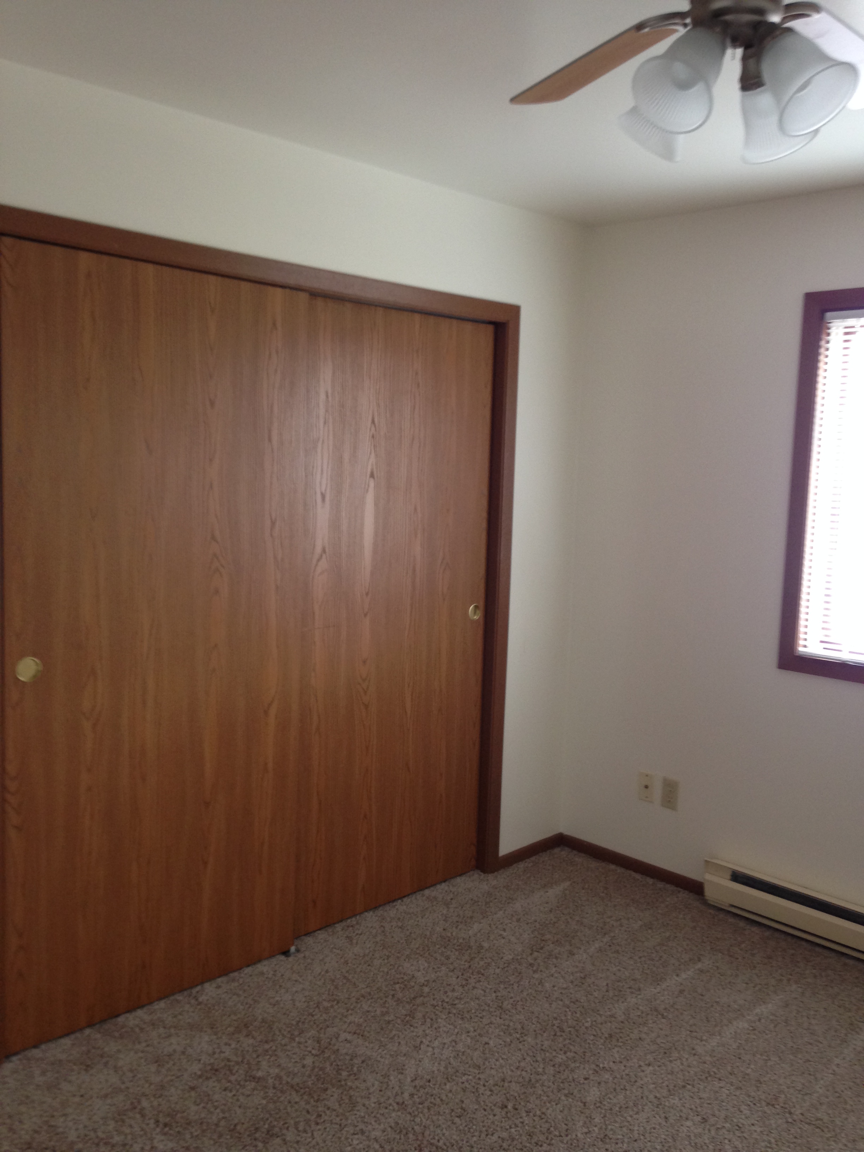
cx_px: 432
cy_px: 576
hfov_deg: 42.9
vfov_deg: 55.4
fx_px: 1098
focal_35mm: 33
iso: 80
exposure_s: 1/20
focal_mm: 4.12
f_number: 2.4
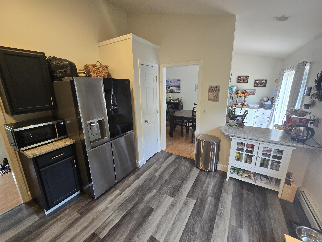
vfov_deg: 89.9
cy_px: 121
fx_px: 121
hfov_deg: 106.2
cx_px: 161
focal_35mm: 13
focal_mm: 2.2
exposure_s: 1/60
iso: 250
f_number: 2.2
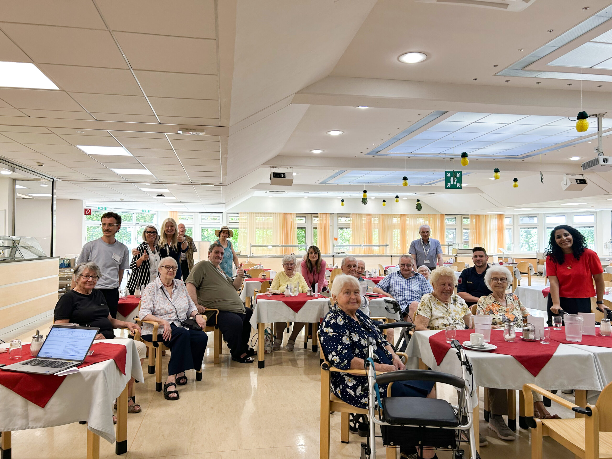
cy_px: 230
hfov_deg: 67.3
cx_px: 306
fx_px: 460
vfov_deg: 53.1
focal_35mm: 26
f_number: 1.5
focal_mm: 5.7
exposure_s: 1/100
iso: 64
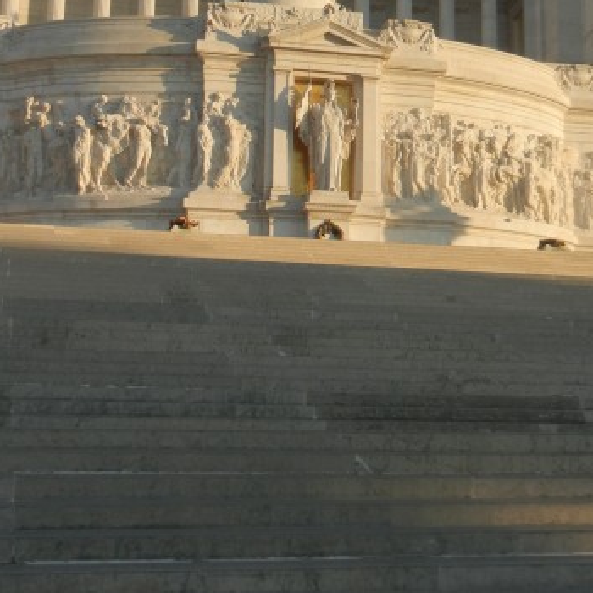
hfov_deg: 26.1
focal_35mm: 66
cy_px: 159
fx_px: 1279
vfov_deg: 25.8
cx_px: 322
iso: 160
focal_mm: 6.2
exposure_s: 1/722
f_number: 3.6
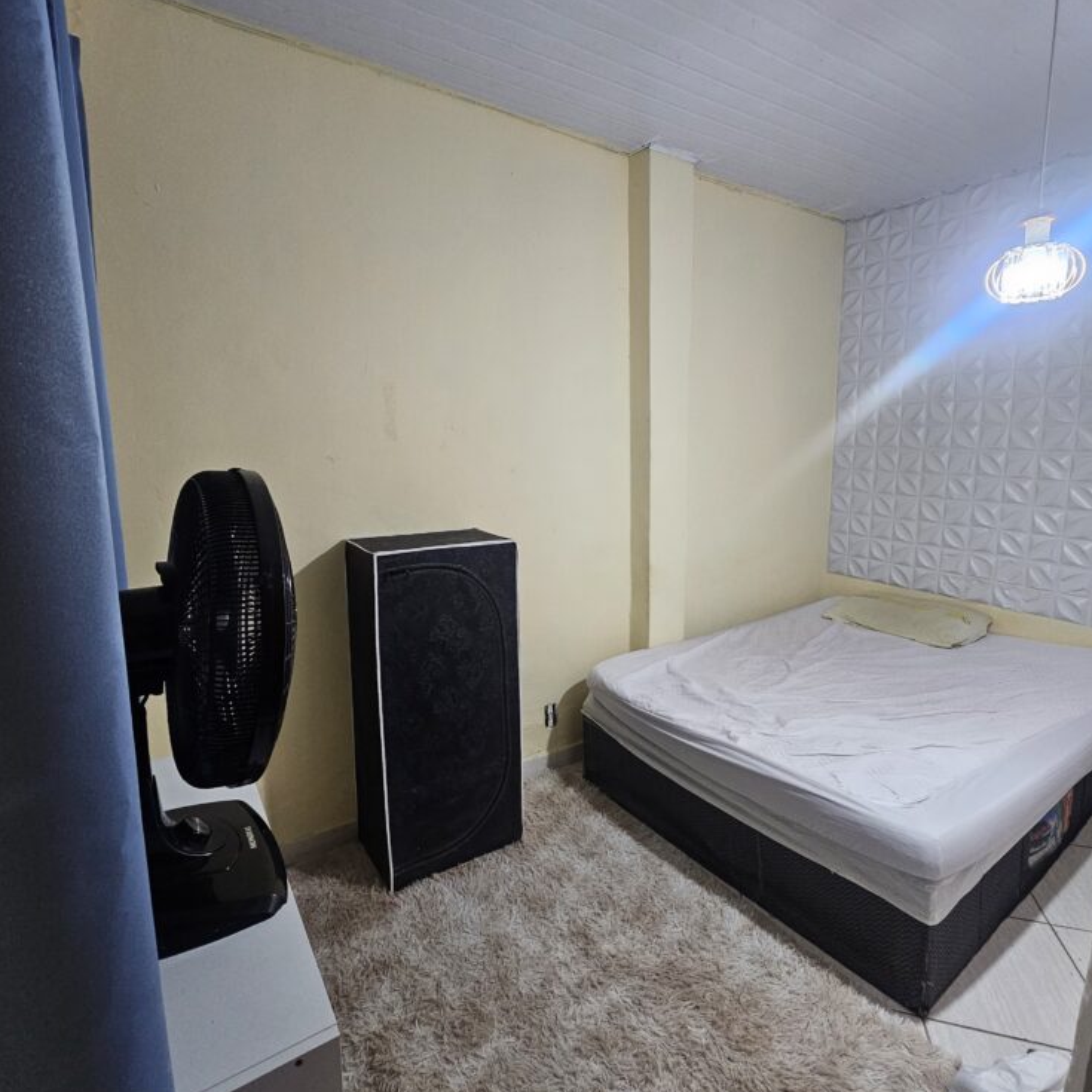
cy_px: 517
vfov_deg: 87.4
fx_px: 571
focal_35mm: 16
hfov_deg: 87.4
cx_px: 559
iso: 320
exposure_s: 1/30
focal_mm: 2.2
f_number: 2.2
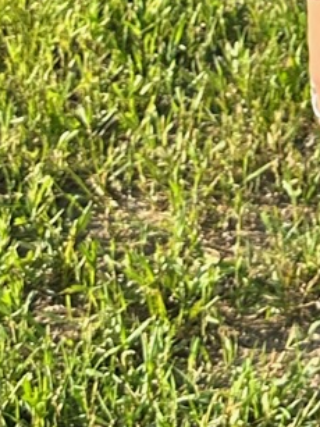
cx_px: 465
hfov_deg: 9.1
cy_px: -417
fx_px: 1973
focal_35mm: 160
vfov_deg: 11.2
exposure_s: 1/2882
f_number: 1.78
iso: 80
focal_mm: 6.86
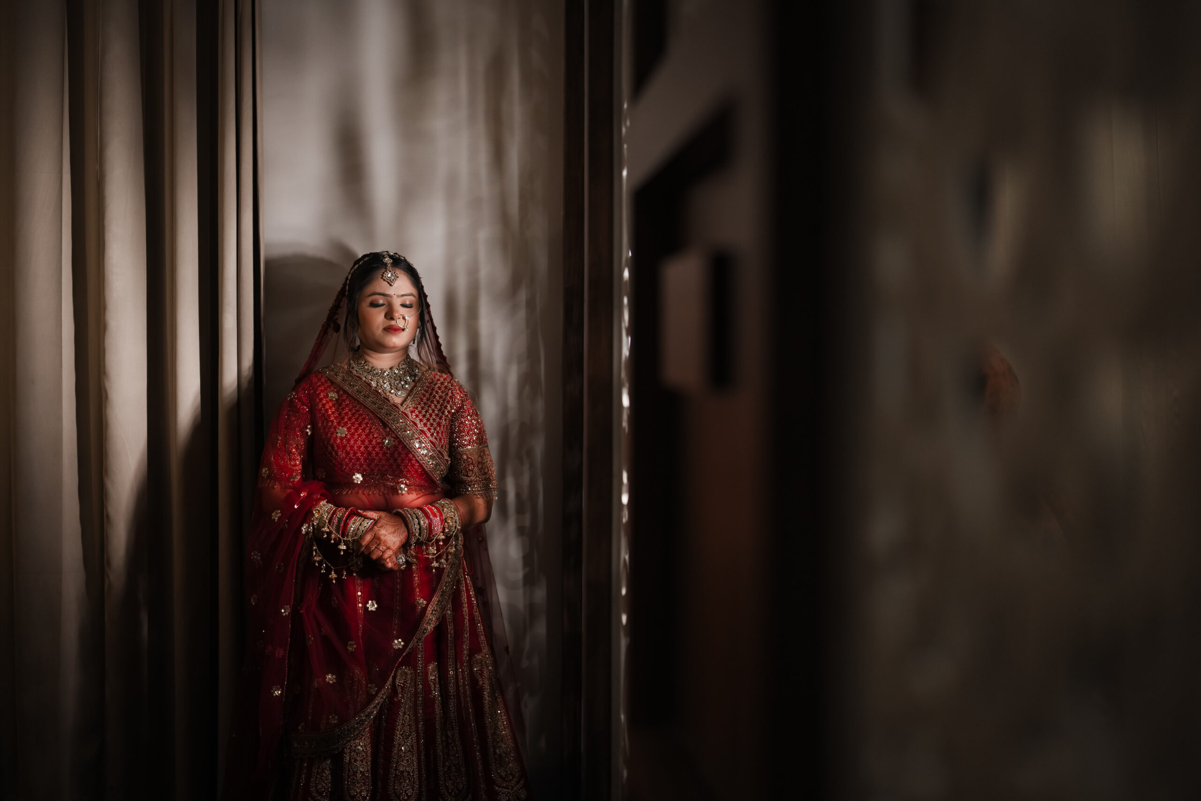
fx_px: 1668
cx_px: 600
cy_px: 400
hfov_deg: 39.6
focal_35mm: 50
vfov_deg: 27.0
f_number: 1.2
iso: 800
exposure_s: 1/200
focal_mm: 50
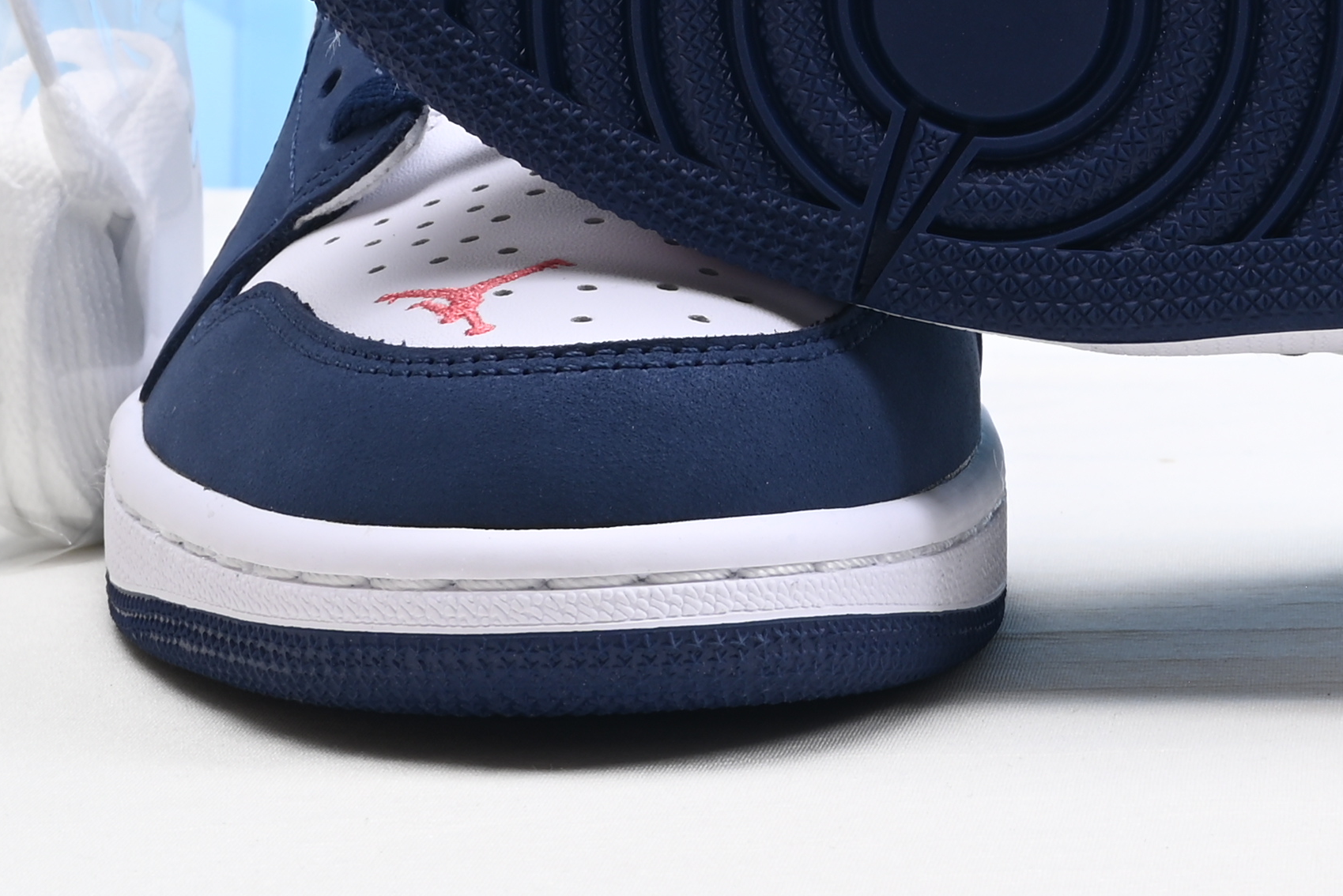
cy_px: -381
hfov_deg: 15.4
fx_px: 4888
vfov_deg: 10.2
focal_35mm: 131
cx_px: 1268
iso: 100
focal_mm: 37
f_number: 16
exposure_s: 1/2
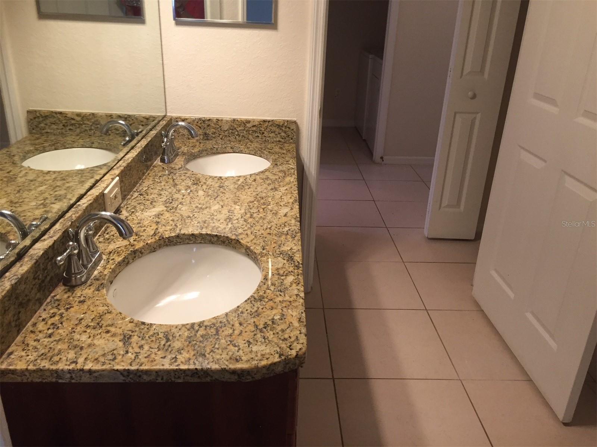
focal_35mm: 29
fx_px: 500
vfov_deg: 48.2
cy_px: 224
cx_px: 298
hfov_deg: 61.7
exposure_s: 1/30
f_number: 2.2
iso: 100
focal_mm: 4.15
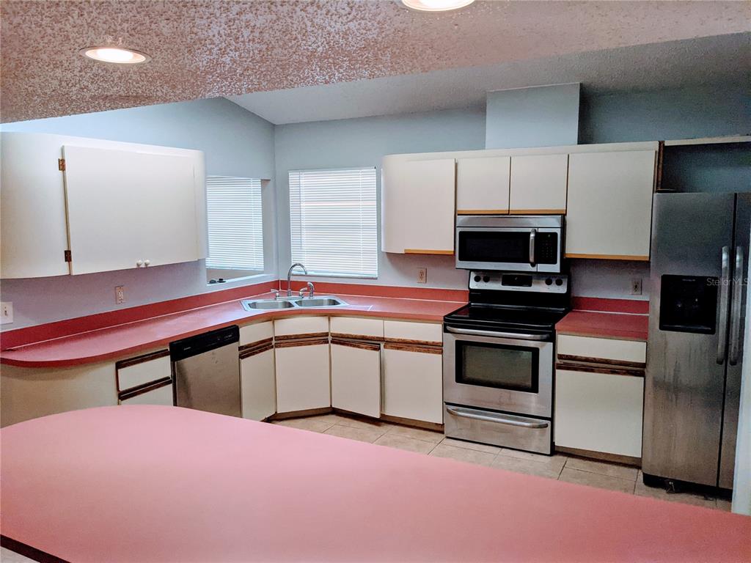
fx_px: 586
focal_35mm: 27
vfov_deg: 51.4
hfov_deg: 65.3
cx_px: 376
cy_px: 282
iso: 478
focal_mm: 4.38
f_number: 1.73
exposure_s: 1/1381
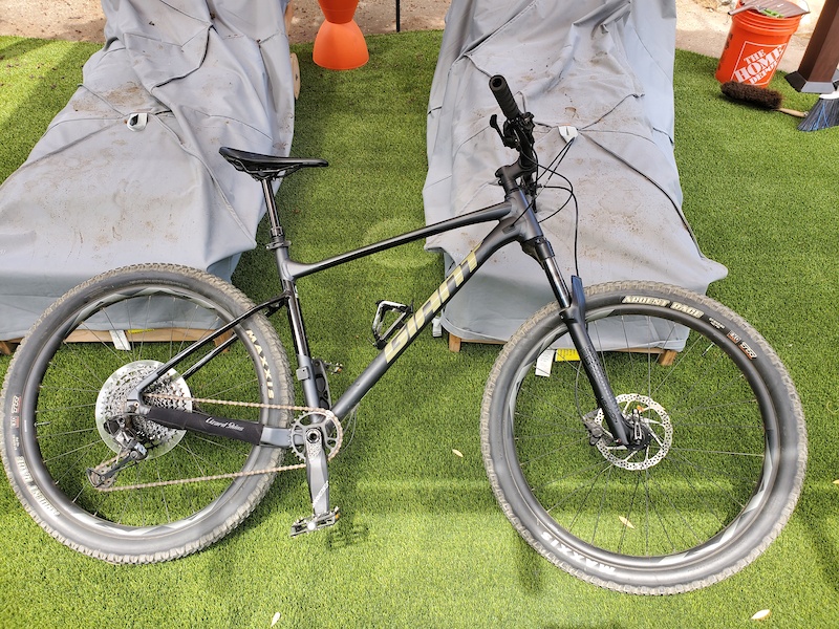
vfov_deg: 53.1
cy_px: 314
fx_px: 630
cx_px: 420
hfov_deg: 67.3
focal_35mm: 26
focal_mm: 4.3
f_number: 2.4
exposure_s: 1/120
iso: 50
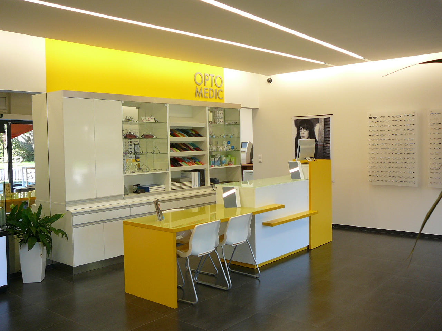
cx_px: 221
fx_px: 447
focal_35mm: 35
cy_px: 166
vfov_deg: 40.7
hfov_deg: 52.6
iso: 80
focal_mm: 5.2
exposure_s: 1/40
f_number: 2.8
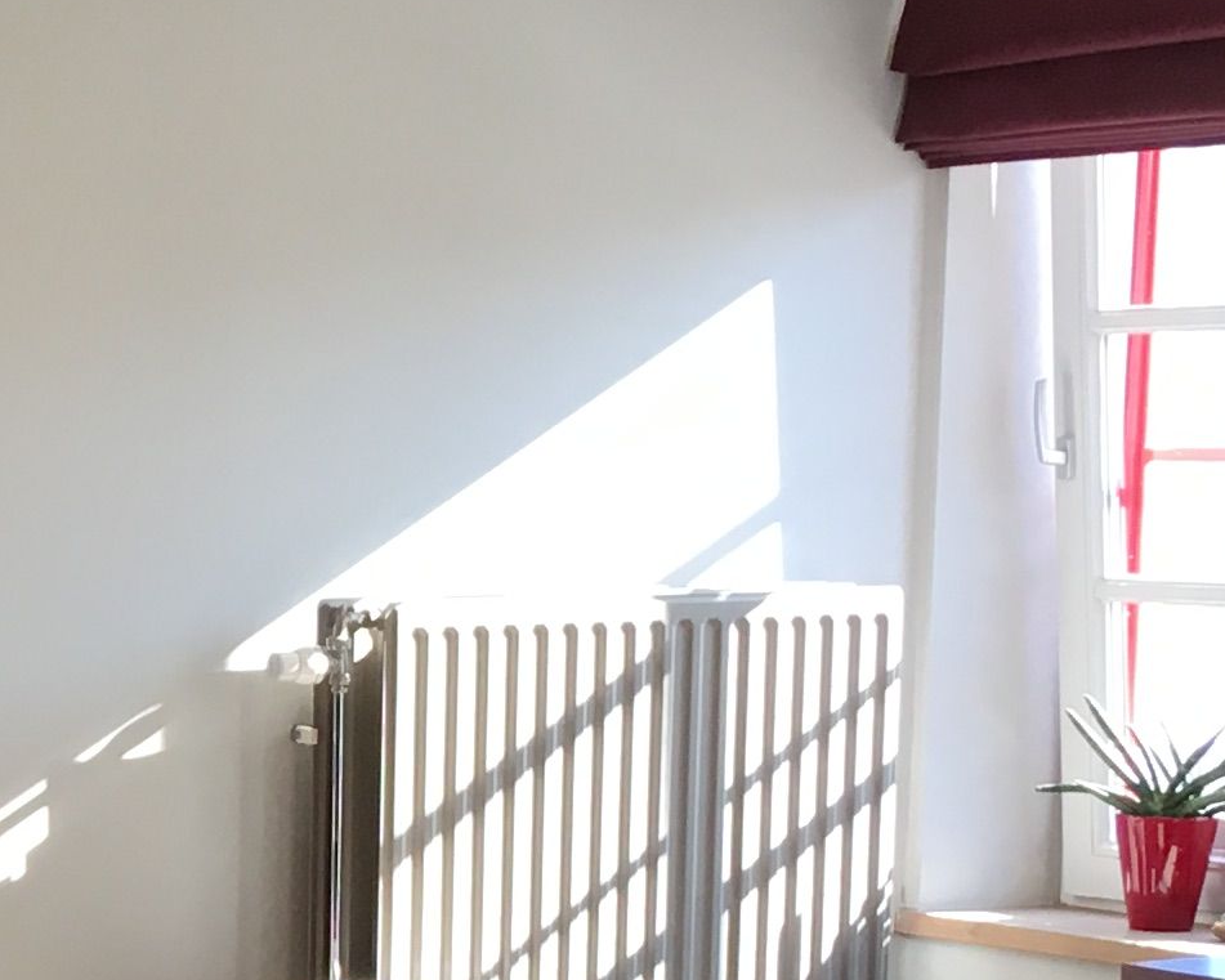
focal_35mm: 120
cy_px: 1064
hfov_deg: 15.5
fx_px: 4351
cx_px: -166
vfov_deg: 12.6
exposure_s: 1/33
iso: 25
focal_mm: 4.15
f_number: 2.2
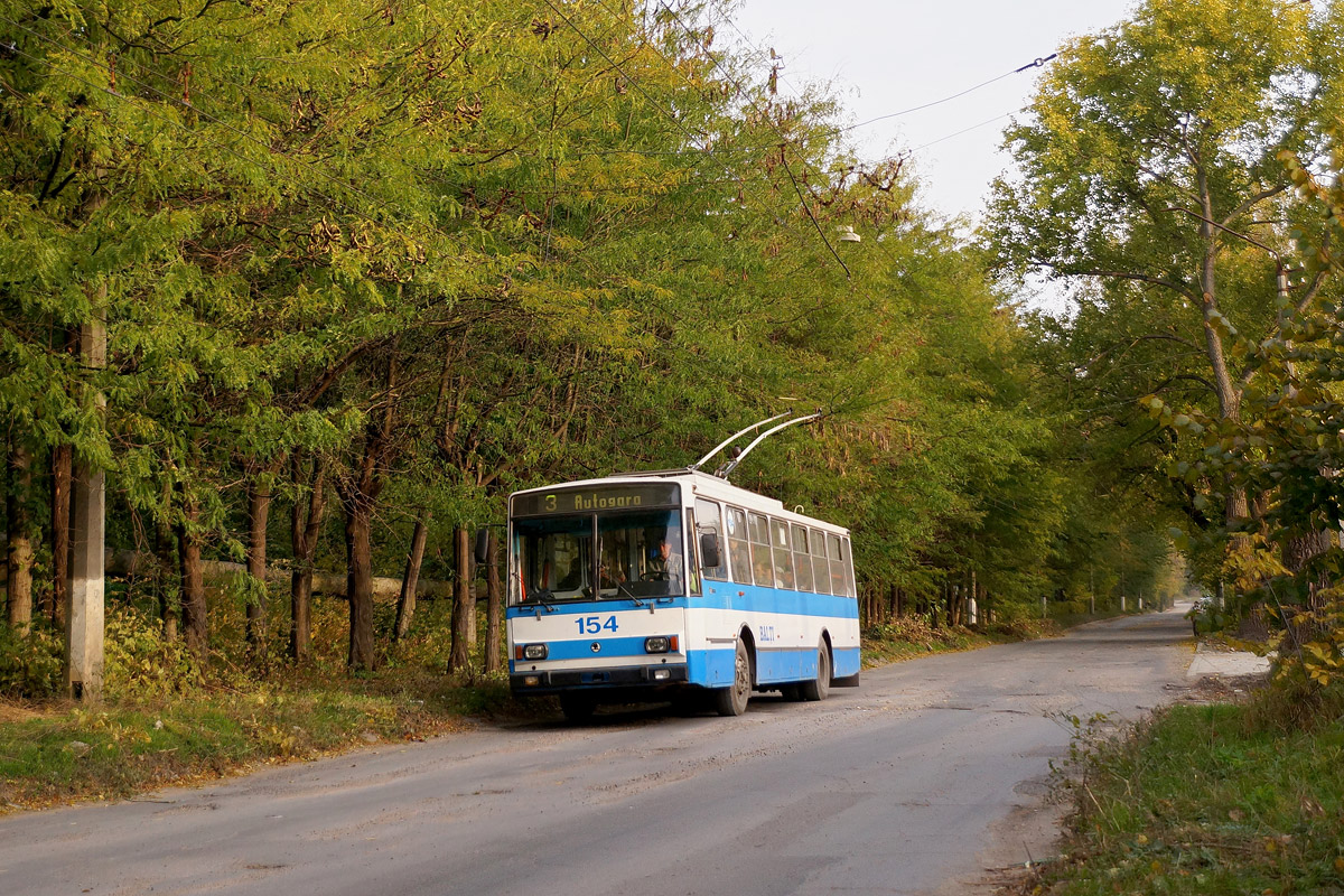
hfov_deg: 43.6
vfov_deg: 29.9
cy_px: 448
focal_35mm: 45
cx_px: 672
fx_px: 1680
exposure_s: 1/500
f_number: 5
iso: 400
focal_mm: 30
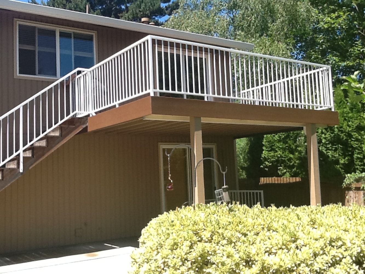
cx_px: 182
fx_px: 464
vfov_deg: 32.9
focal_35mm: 44
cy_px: 137
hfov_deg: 42.9
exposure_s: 1/608
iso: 40
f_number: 2.4
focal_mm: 2.03
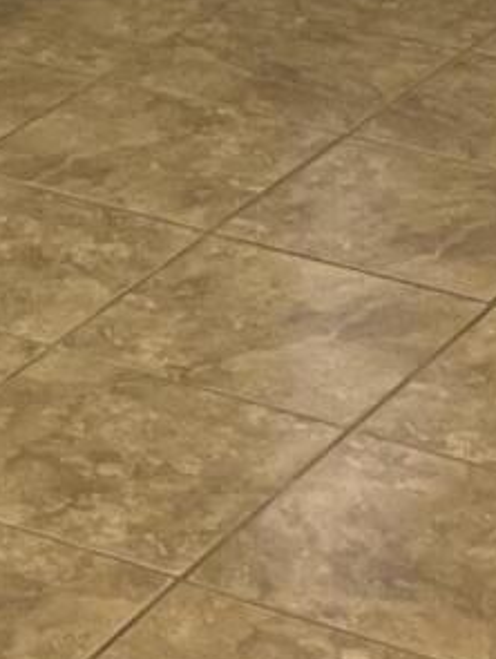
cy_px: -400
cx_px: 127
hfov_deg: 8.4
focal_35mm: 176
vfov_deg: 10.7
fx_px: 3355
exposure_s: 1/120
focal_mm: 5.1
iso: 125
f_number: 1.6
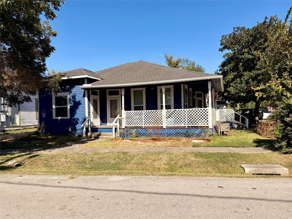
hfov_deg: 71.6
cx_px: 146
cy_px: 110
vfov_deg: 56.8
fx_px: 202
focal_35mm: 24
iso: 80
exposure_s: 1/5319
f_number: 1.78
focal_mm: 6.76
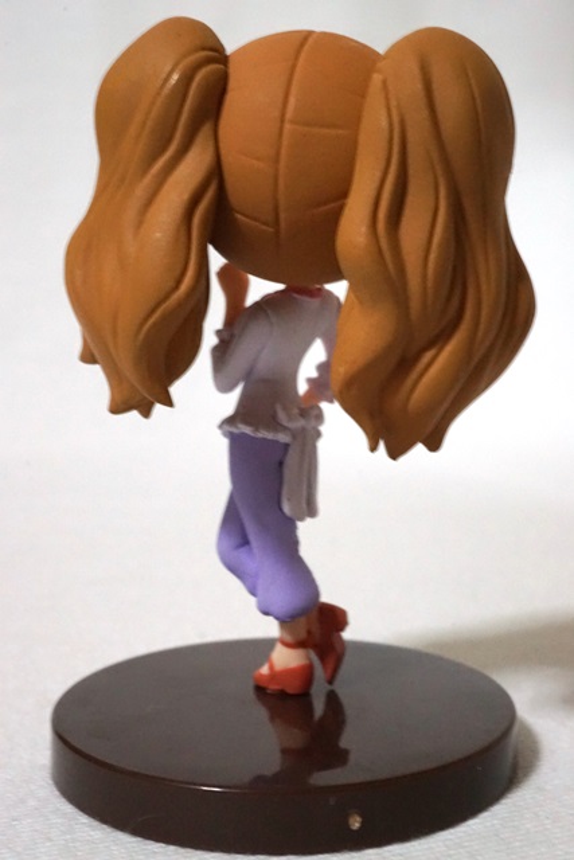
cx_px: 287
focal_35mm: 45
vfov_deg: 43.6
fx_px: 1076
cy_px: 430
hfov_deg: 29.9
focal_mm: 30
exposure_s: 1/13
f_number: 18
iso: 3200
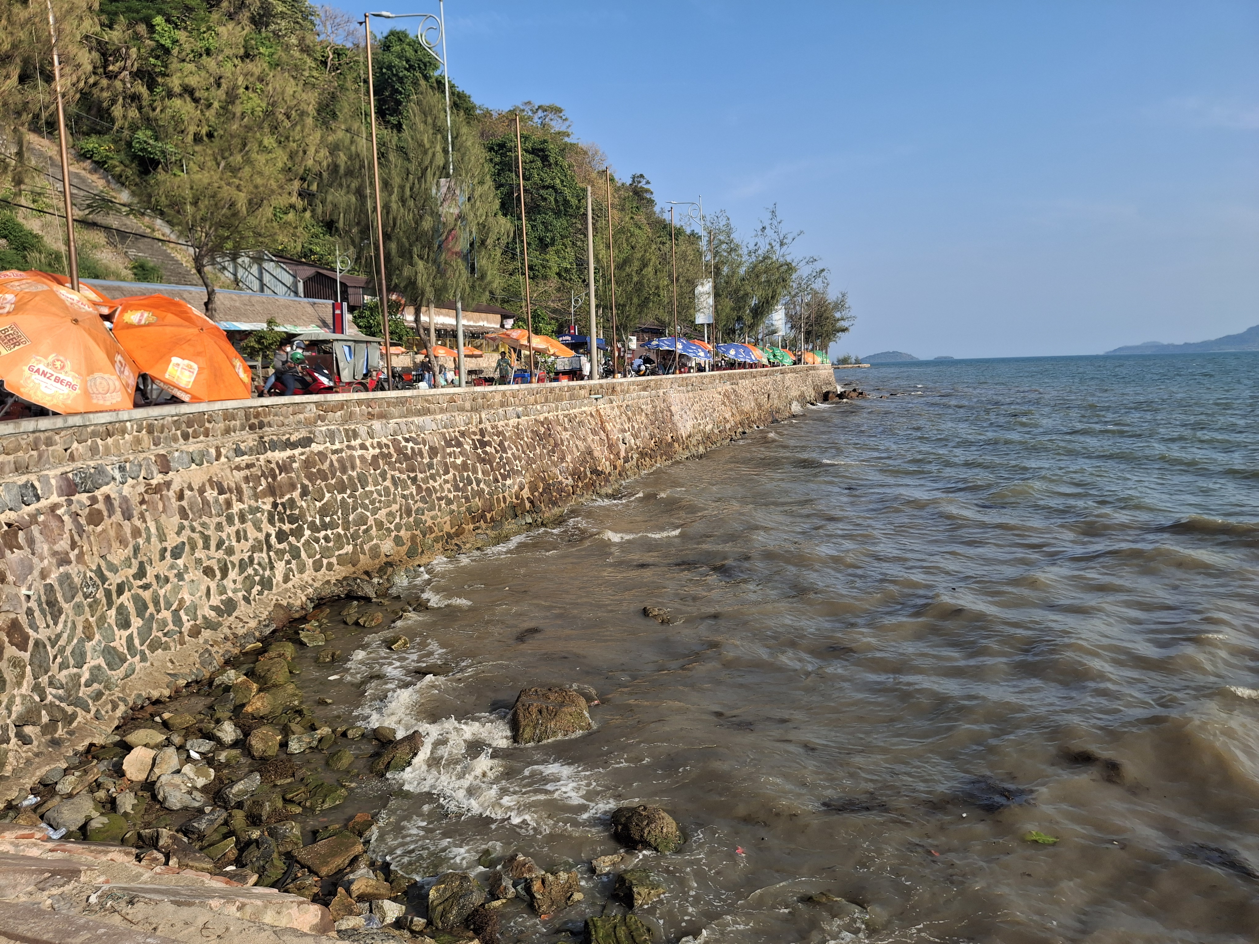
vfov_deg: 54.9
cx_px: 630
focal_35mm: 25
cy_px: 472
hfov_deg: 69.4
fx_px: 909
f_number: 1.8
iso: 32
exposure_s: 1/1359
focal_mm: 4.69
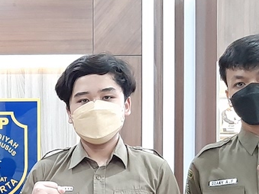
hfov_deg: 21.6
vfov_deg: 16.3
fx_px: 651
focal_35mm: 87
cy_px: 231
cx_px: -8
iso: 250
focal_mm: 3.93
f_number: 1.7
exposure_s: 1/25
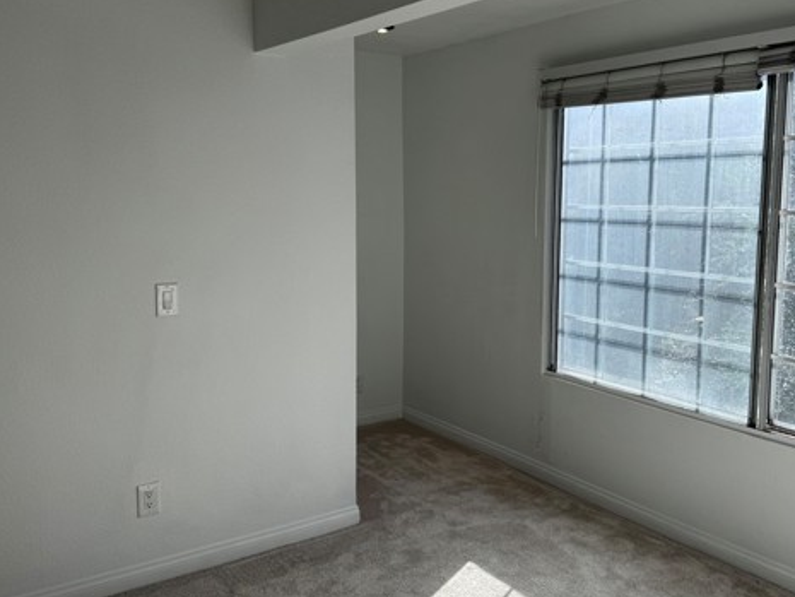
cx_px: 477
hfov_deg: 54.9
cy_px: 277
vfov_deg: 42.9
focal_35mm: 33
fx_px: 758
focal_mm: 6.76
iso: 80
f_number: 1.78
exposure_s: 1/1637
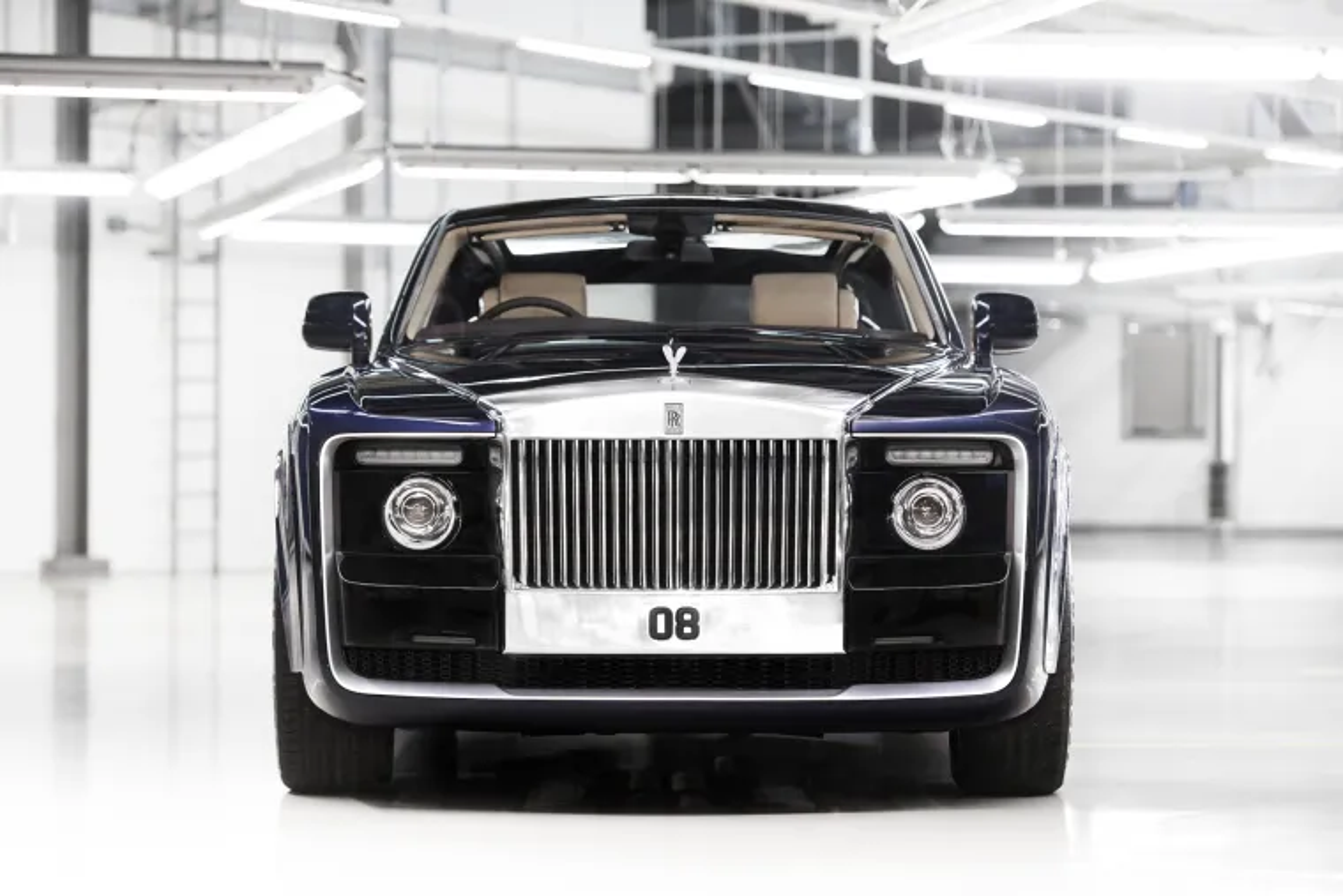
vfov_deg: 12.2
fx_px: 4179
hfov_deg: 18.3
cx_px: 672
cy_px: 448
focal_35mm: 112
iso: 100
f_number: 2.8
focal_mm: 112
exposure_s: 1/13
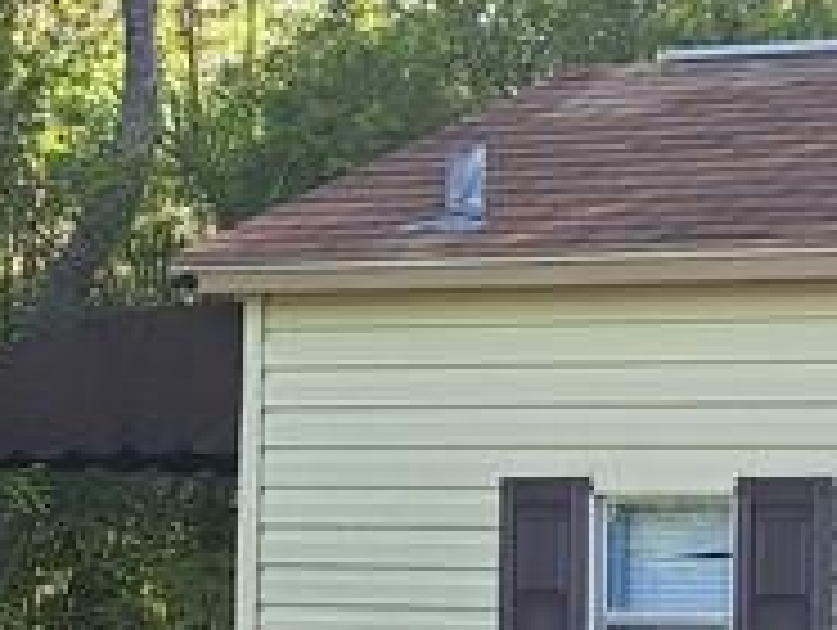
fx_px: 3196
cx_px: 1490
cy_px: 414
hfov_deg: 13.4
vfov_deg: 11.2
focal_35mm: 132
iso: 50
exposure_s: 1/428
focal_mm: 5.23
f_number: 1.8
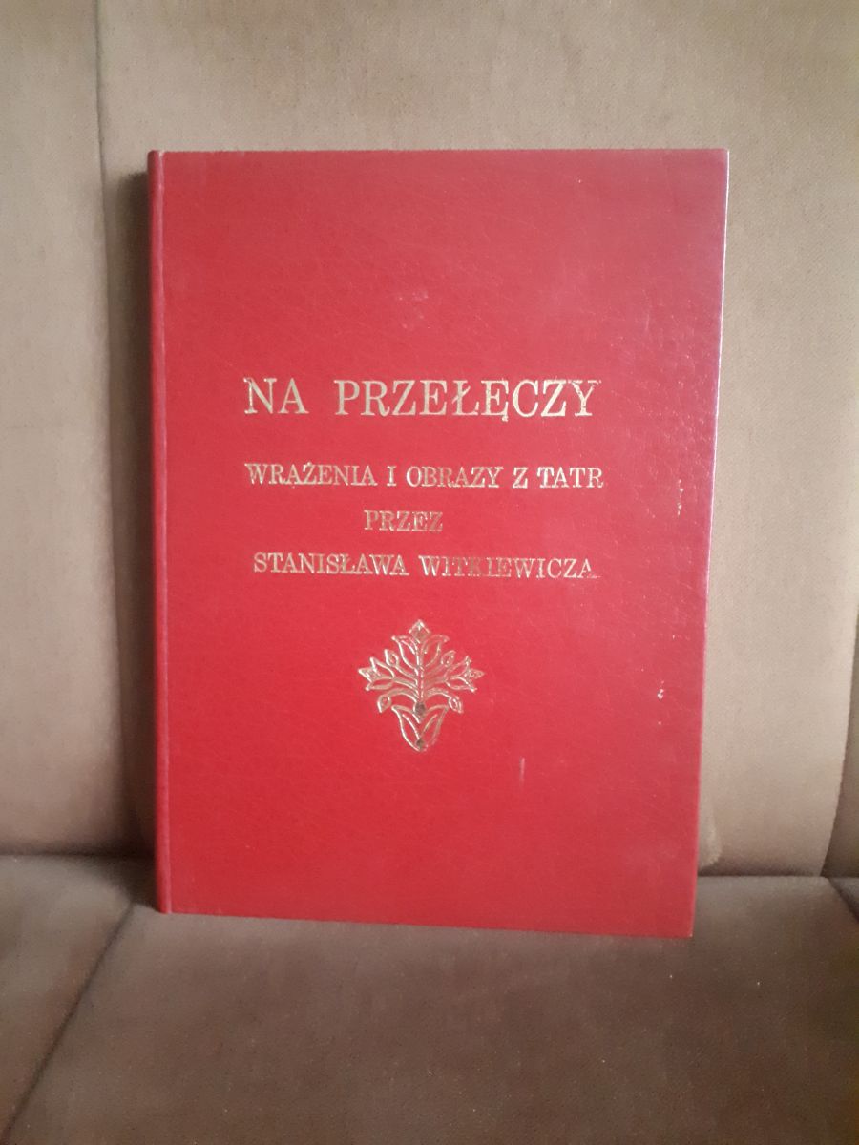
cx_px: 430
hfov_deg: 51.4
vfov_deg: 65.3
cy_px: 572
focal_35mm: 27
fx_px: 893
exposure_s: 1/10
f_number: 1.9
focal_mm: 3.6
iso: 2000
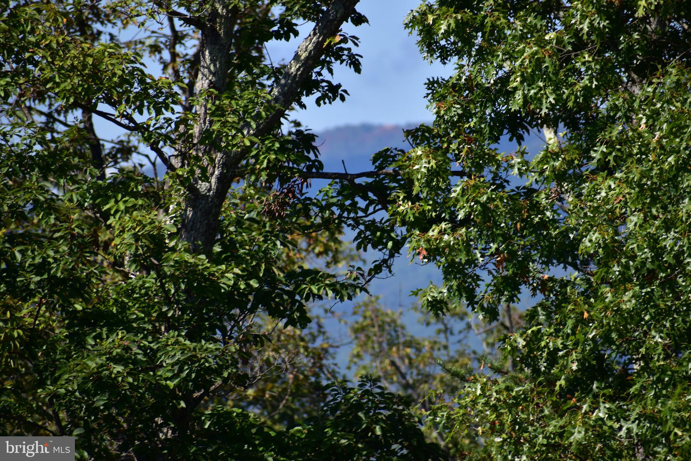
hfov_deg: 4.6
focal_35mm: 450
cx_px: 346
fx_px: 8636
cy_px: 230
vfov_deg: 3.1
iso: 200
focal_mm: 300
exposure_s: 1/640
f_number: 6.3
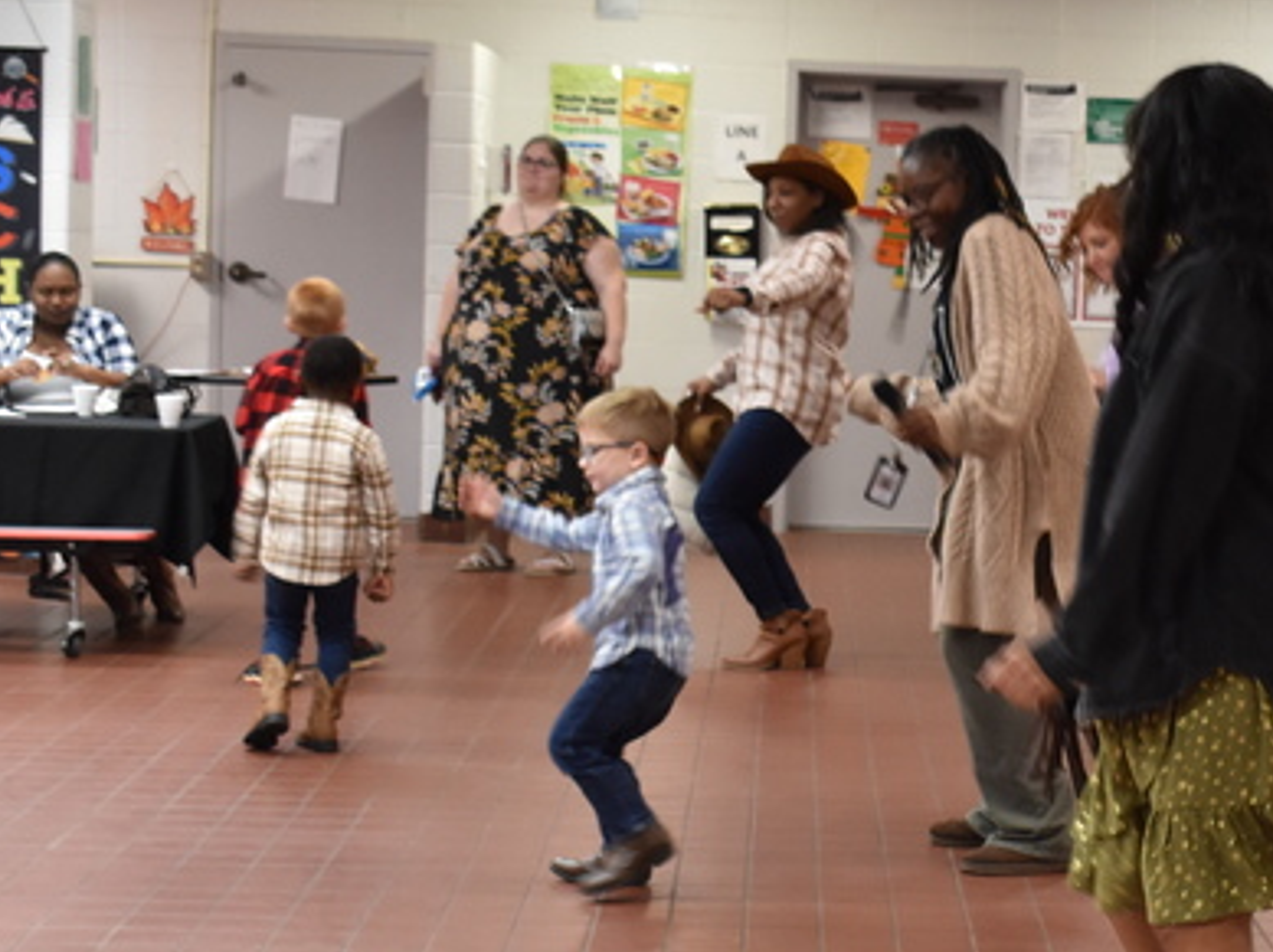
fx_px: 3711
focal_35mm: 101
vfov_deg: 14.6
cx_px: 1283
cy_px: 599
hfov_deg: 18.9
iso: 1400
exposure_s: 1/50
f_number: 7.1
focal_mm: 34
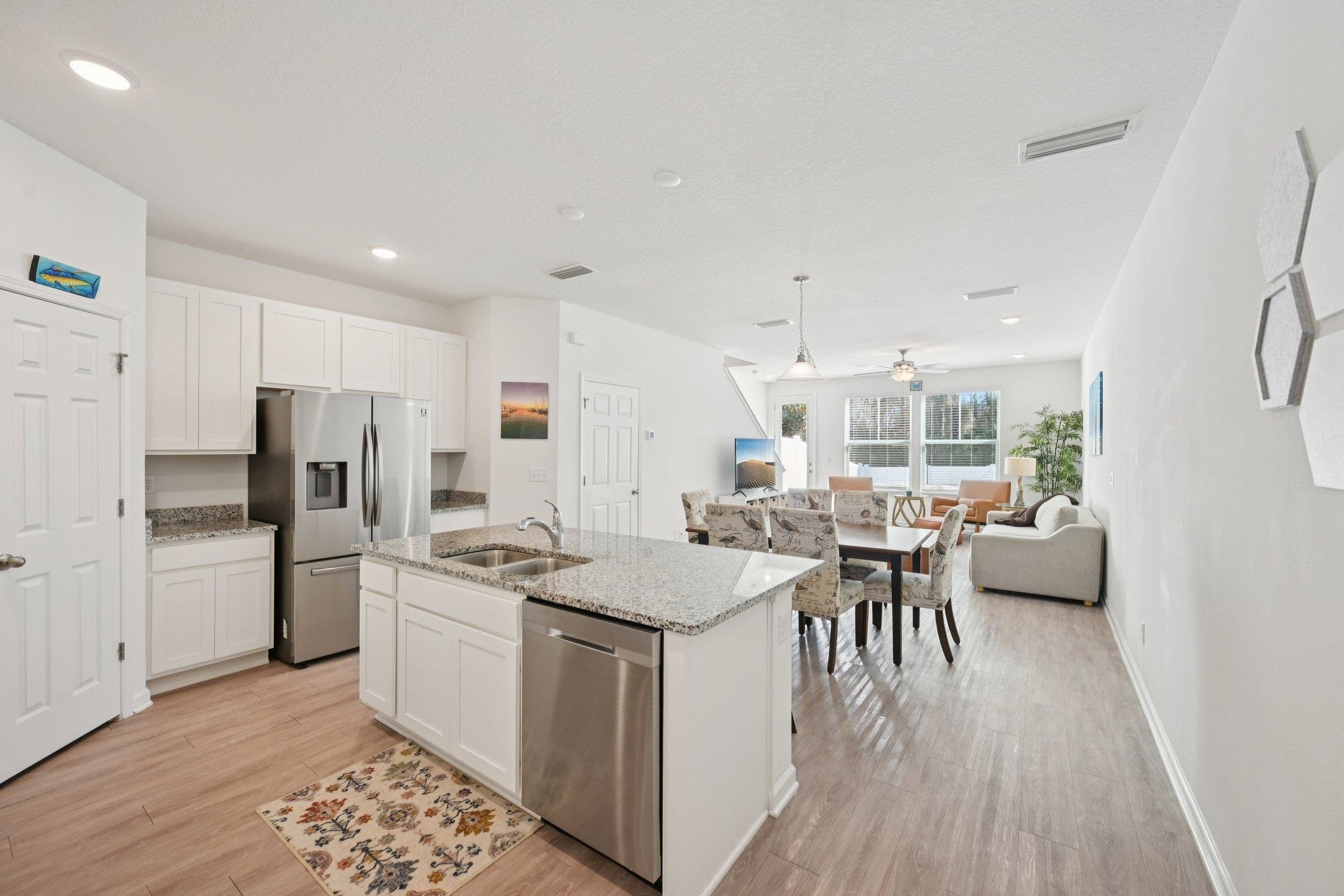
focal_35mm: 14
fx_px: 523
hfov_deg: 104.3
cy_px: 448
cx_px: 672
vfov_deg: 81.2
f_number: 8
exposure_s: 1/15
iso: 250
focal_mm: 14
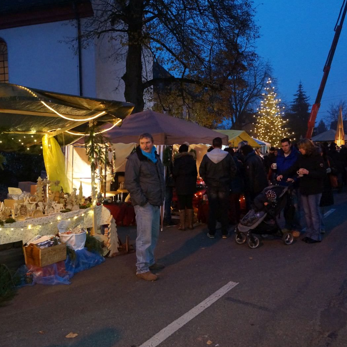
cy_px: 173
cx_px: 153
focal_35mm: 31
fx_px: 352
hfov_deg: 52.4
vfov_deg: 52.5
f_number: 3.5
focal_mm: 16
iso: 3200
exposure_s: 1/50
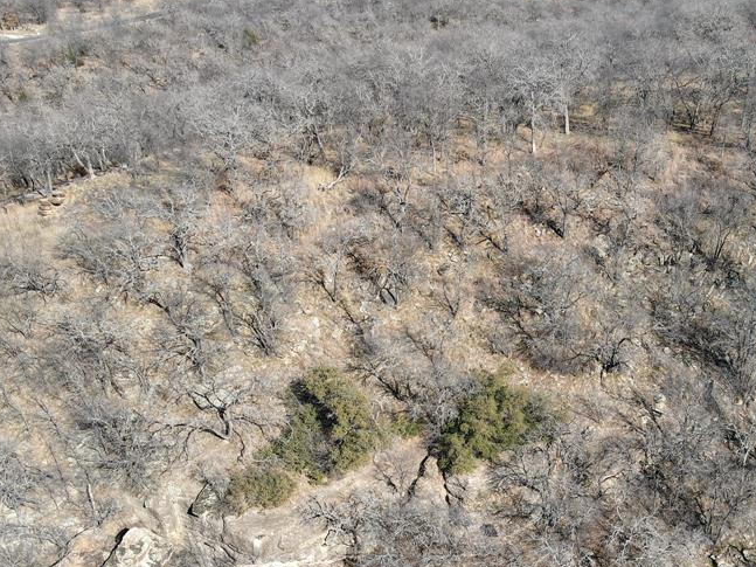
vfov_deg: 36.6
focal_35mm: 38
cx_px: 467
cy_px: 442
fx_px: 830
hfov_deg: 48.6
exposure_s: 1/400
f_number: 2.8
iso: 100
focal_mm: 4.5
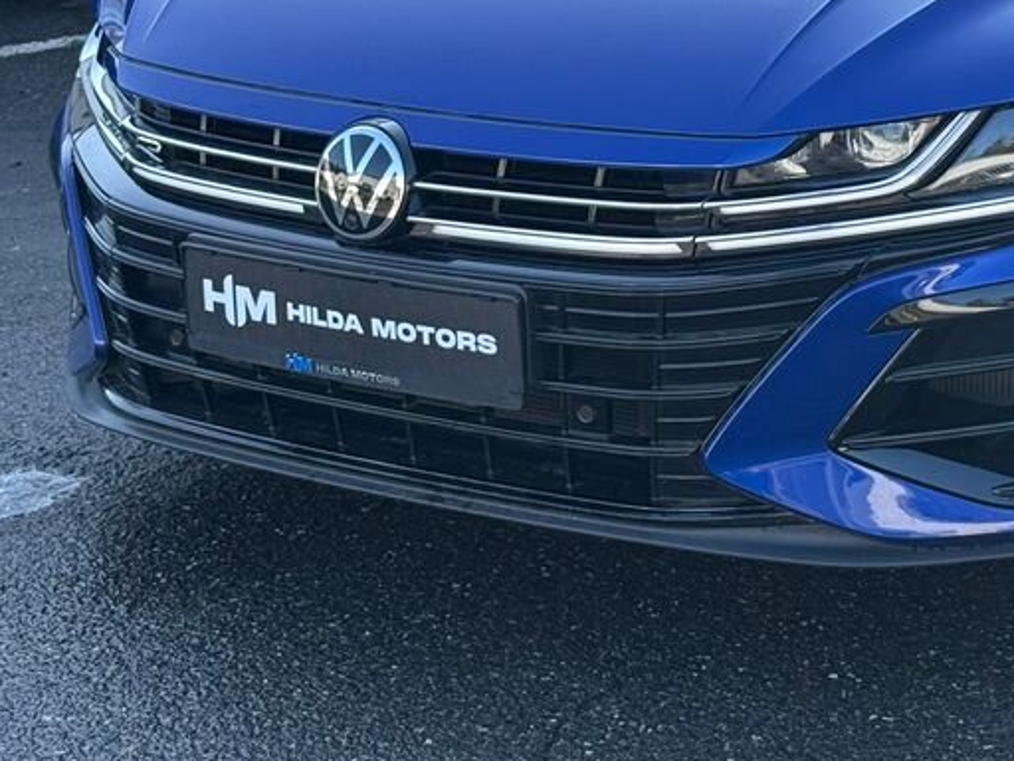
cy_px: 28
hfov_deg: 19.9
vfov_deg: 15.2
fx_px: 2812
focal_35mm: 96
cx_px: 964
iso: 64
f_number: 1.78
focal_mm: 6.76
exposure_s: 1/917
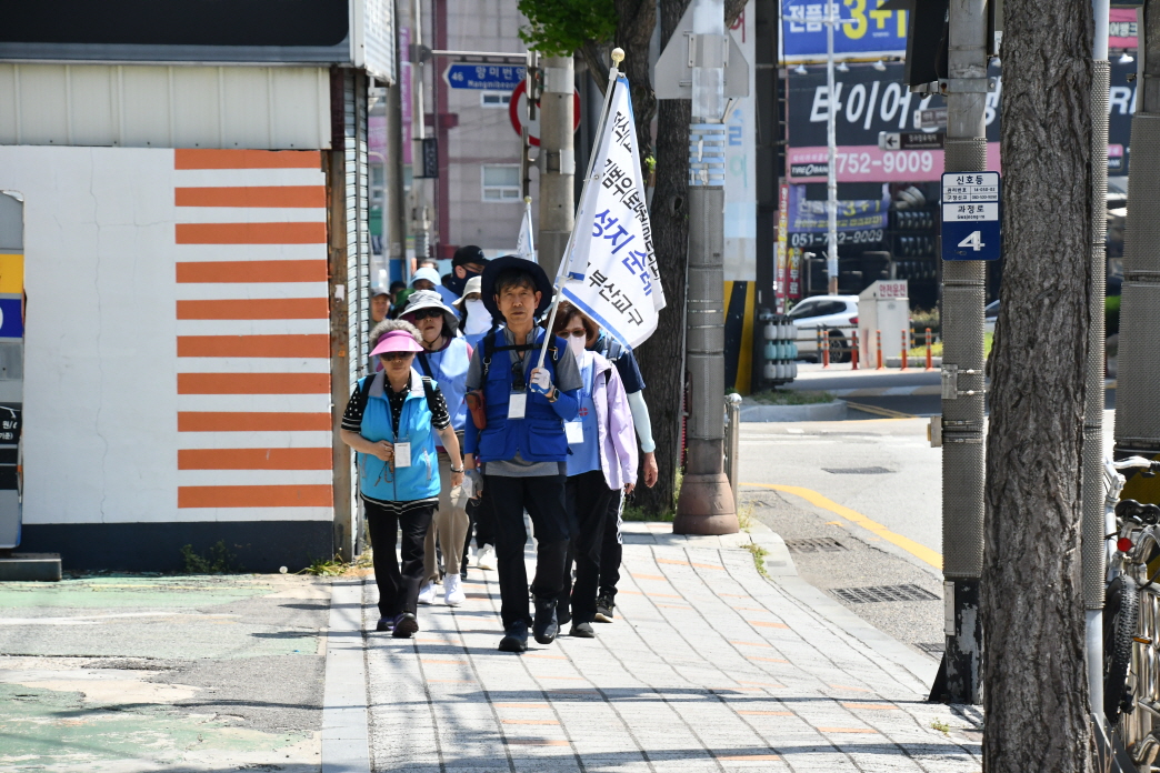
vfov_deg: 8.3
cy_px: 386
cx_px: 580
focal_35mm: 165
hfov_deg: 12.5
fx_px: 5316
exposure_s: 1/1600
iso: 800
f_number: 10
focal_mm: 110
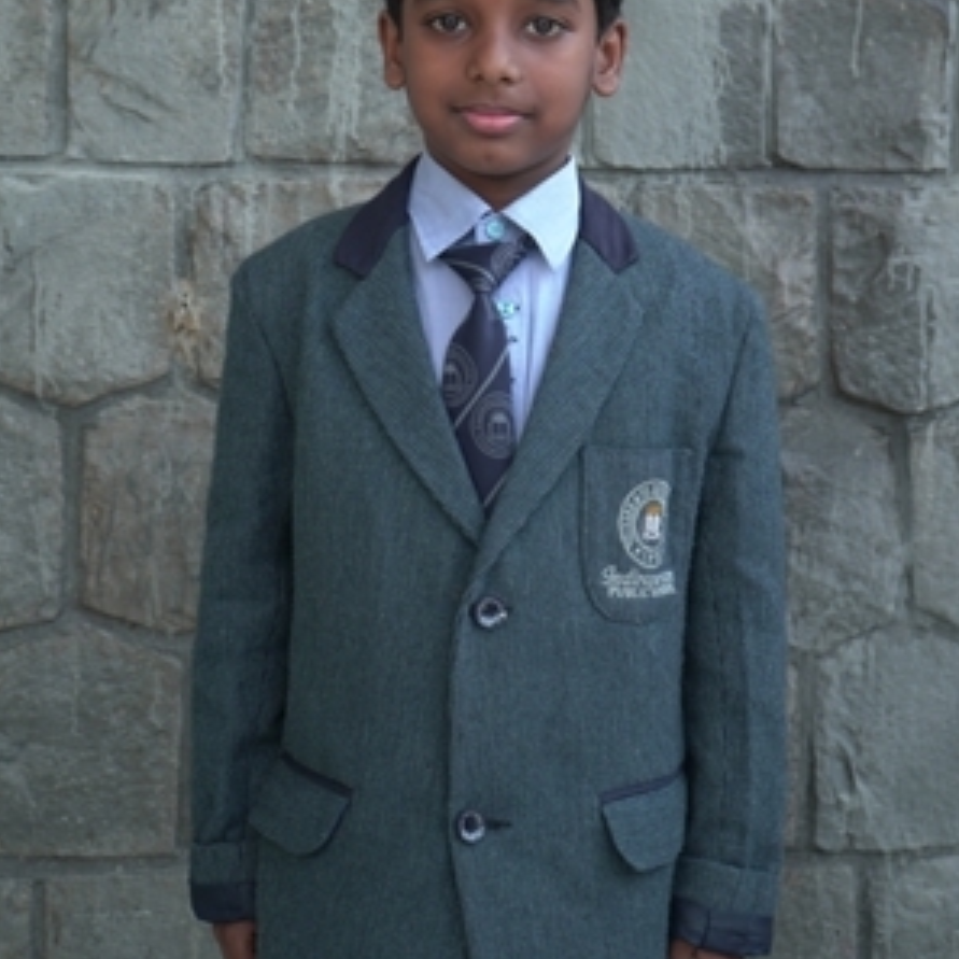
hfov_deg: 22.5
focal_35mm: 77
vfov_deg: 22.3
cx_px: 480
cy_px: 274
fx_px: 2413
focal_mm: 60
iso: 200
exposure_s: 1/125
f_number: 5
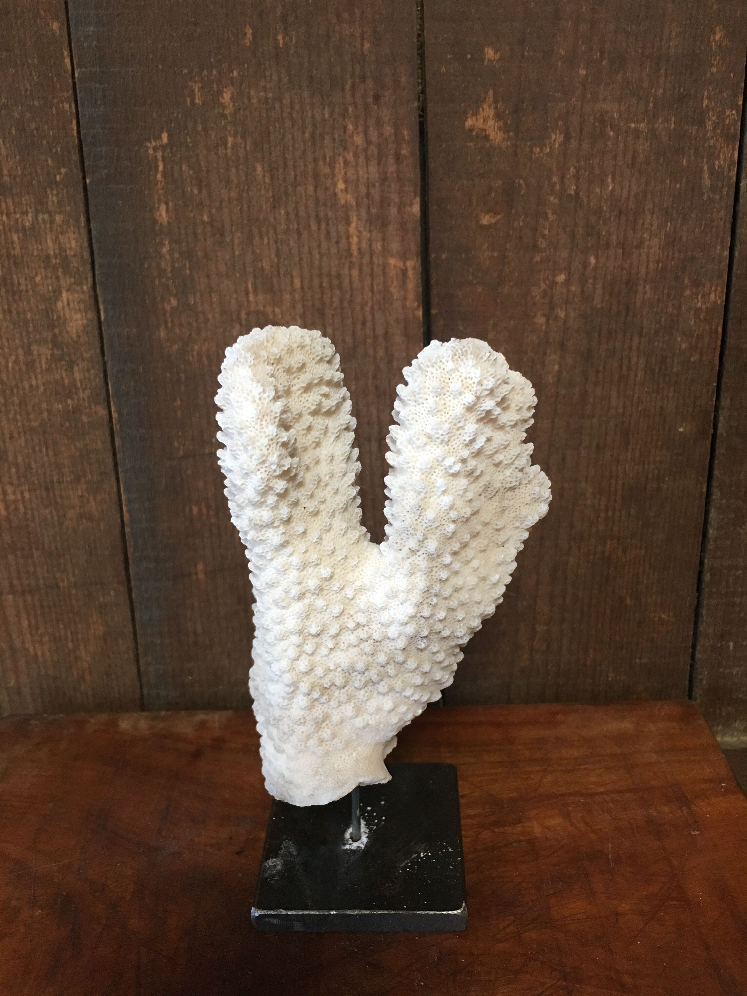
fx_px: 834
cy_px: 498
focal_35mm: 29
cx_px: 374
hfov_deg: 48.2
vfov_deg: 61.7
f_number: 2.2
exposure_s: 1/33
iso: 160
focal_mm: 4.15
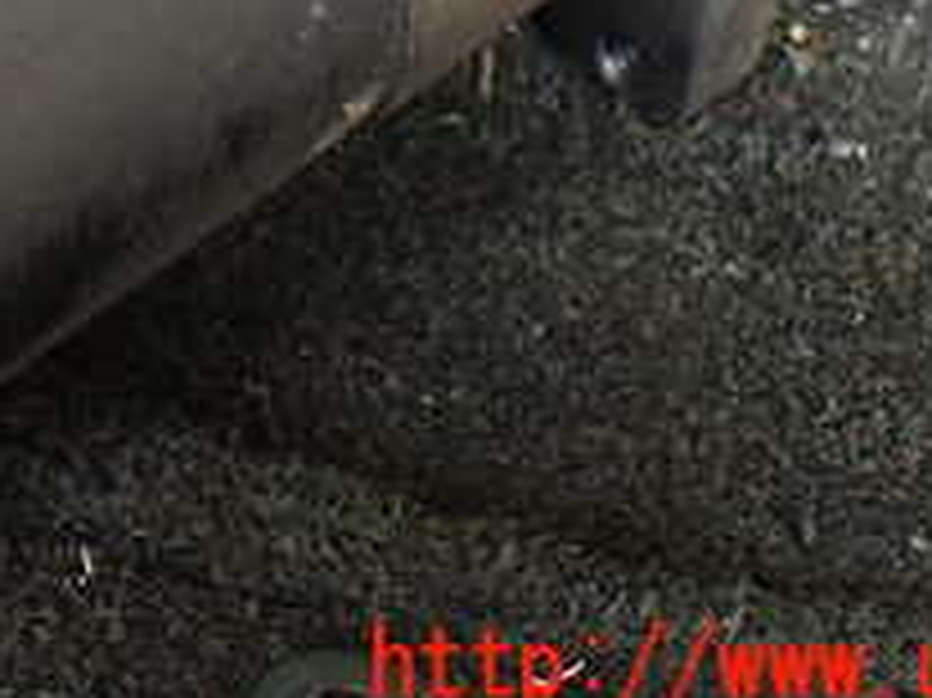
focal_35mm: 87
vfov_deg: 15.8
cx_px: 36
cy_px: -288
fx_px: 2341
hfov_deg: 21.8
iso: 500
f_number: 2.3
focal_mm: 5.4
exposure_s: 1/125
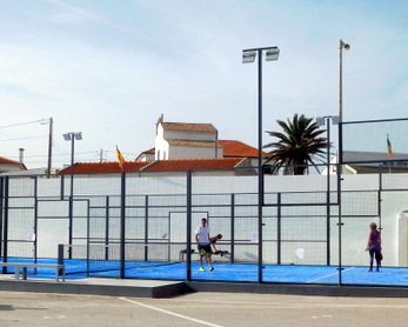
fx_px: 652
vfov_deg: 28.0
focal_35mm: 54
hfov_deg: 34.6
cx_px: 168
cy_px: 211
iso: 125
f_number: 7.8
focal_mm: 7.1
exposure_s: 1/400
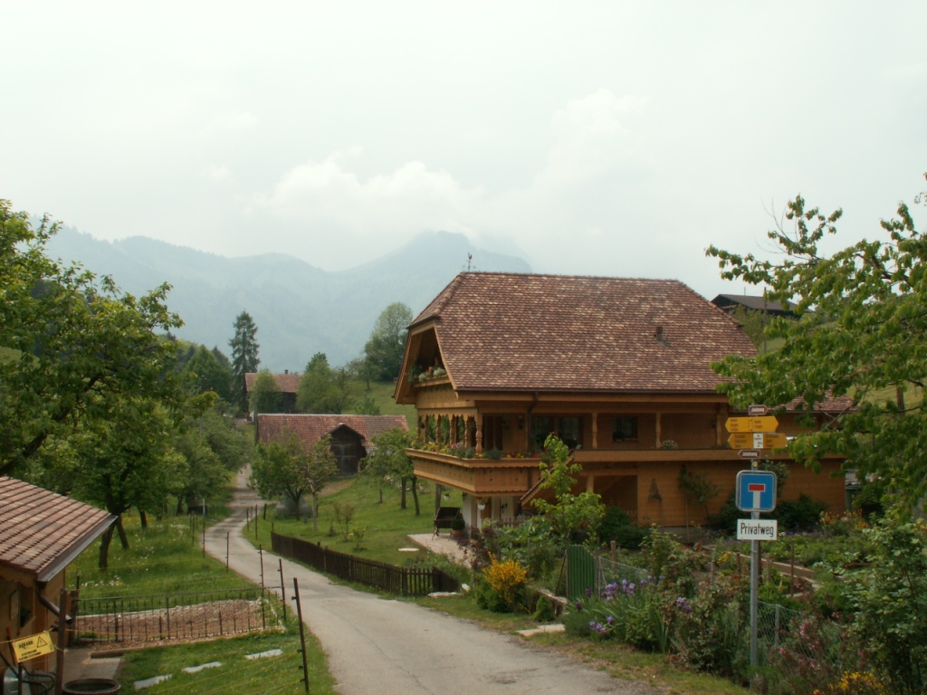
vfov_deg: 40.7
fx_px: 937
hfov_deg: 52.6
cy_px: 348
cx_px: 464
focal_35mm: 35
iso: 50
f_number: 8
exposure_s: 1/125
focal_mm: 5.86
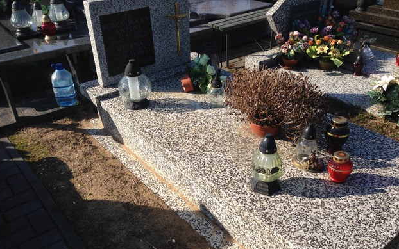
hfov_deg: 54.0
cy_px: 133
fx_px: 392
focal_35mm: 36
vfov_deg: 35.3
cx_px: 196
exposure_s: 1/1355
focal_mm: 4.12
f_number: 2.4
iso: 50
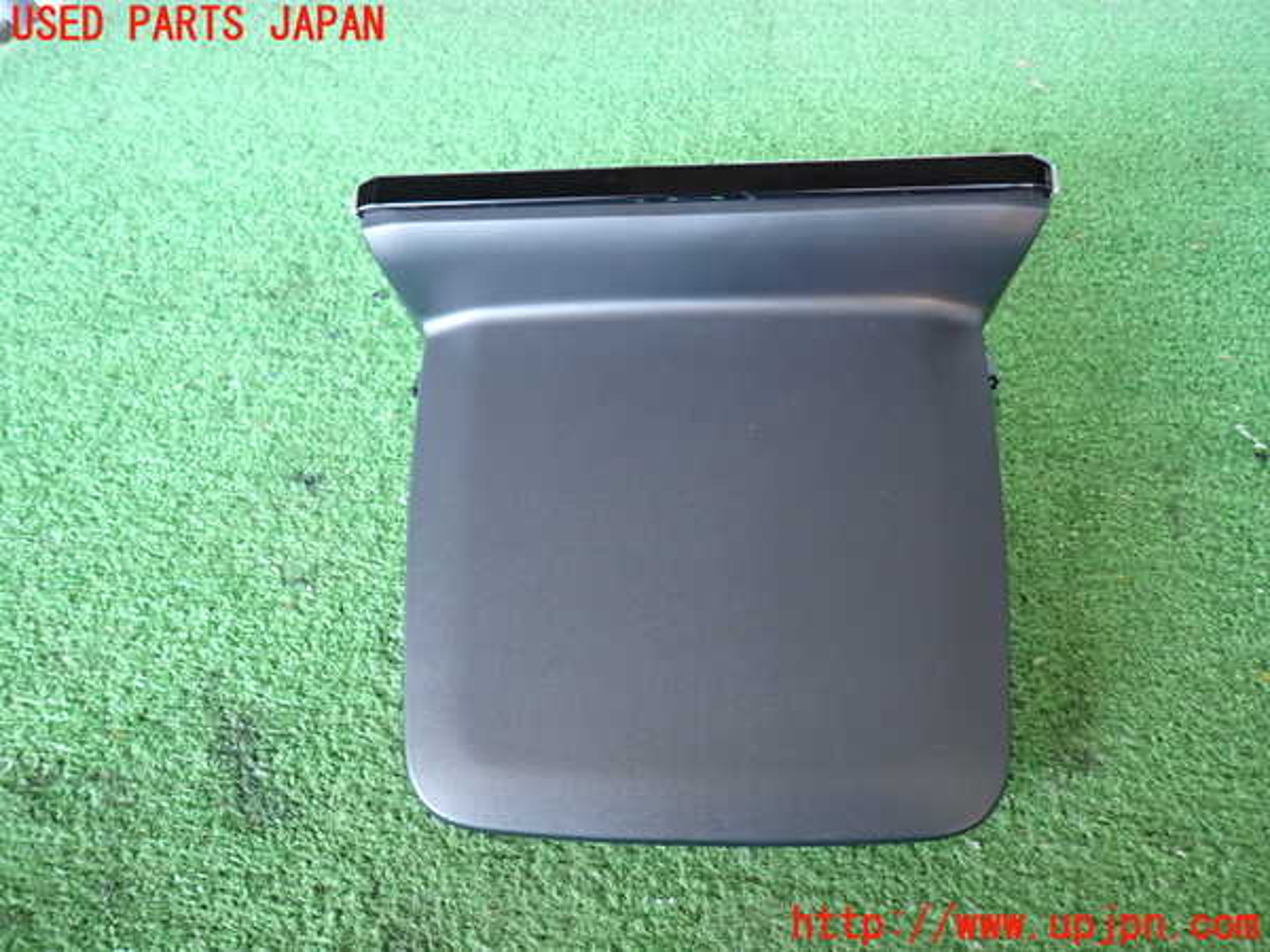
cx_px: 635
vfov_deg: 54.9
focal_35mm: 25
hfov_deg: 69.4
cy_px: 476
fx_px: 917
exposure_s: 1/30
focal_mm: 4.5
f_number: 2
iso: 250
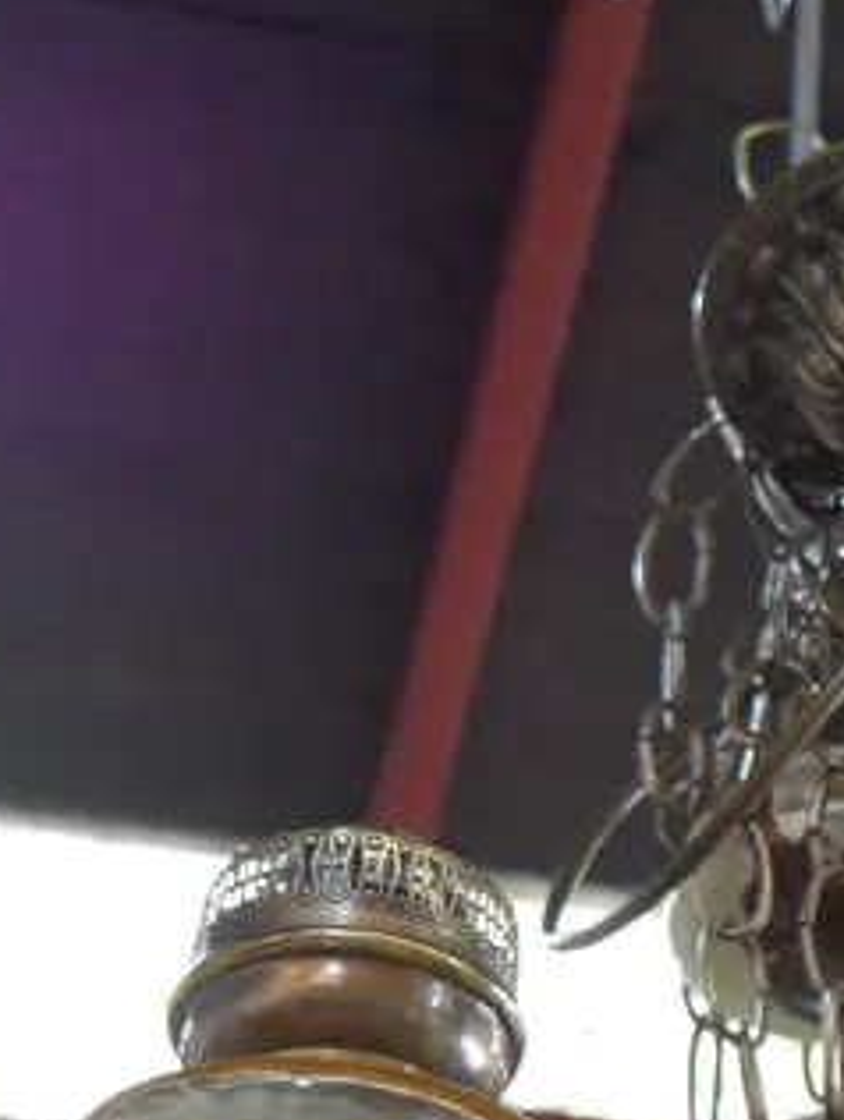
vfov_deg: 15.7
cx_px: 973
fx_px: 3988
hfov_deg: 11.9
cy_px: 1120
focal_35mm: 123
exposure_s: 1/60
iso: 640
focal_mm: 19
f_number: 4.1
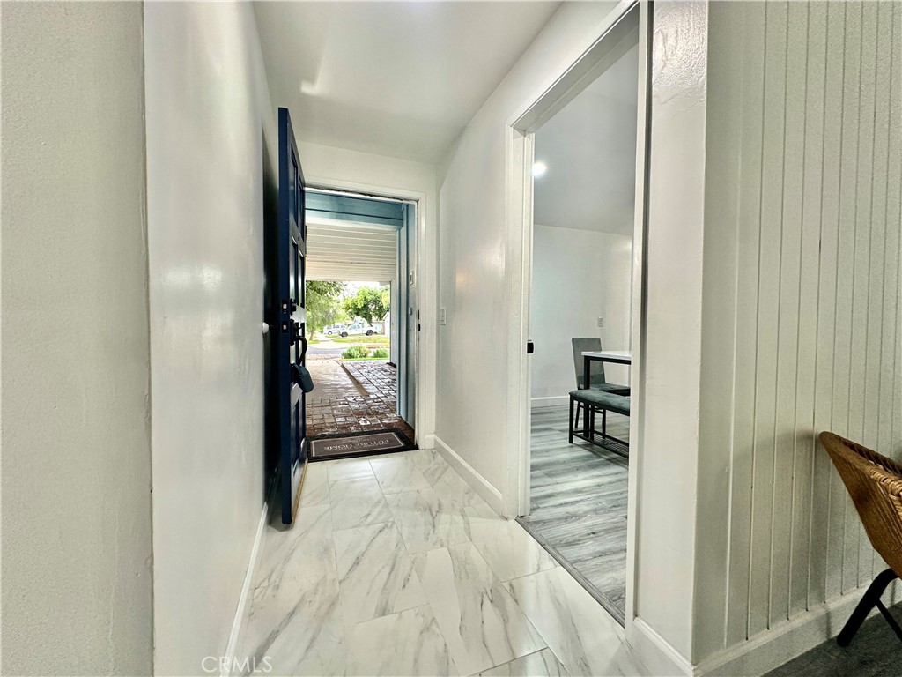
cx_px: 451
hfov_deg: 102.1
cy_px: 338
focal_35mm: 14
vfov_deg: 85.7
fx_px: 365
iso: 200
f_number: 2.2
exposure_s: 1/120
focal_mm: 2.22
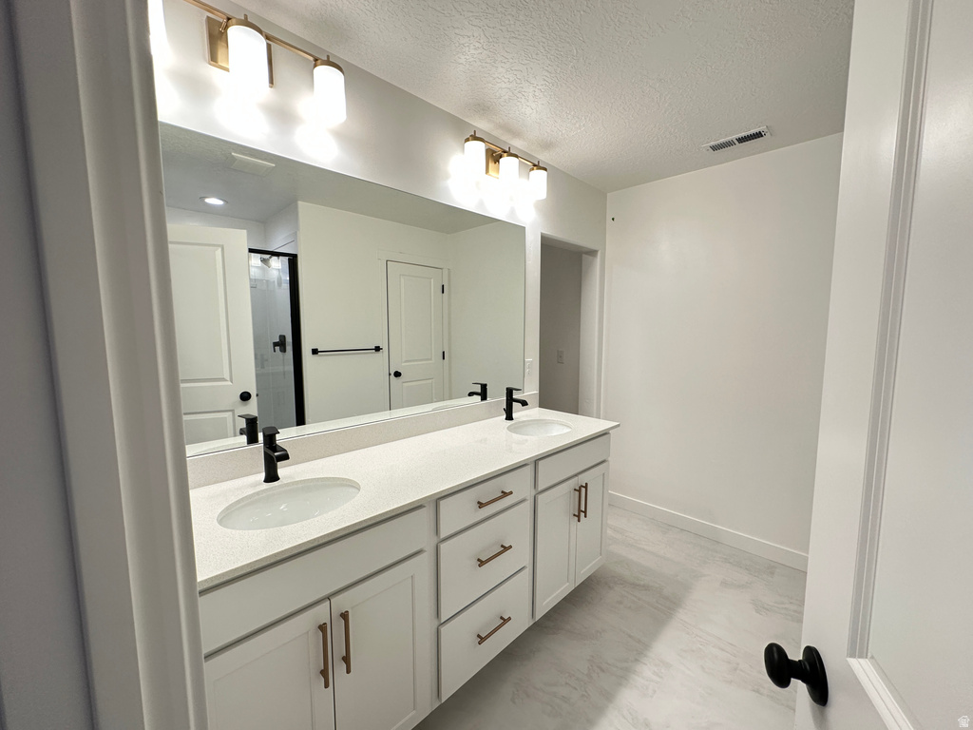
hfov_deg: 102.1
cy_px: 365
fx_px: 394
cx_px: 486
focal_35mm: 14
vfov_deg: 85.7
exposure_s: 1/120
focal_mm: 2.22
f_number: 2.2
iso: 160
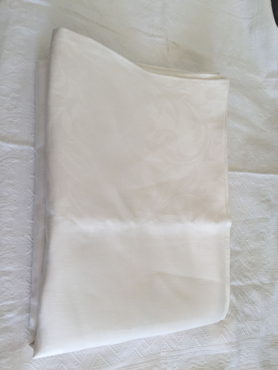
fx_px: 311
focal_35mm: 29
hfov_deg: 48.2
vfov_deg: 61.7
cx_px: 139
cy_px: 185
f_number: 2.2
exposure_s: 1/50
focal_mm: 4.15
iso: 32
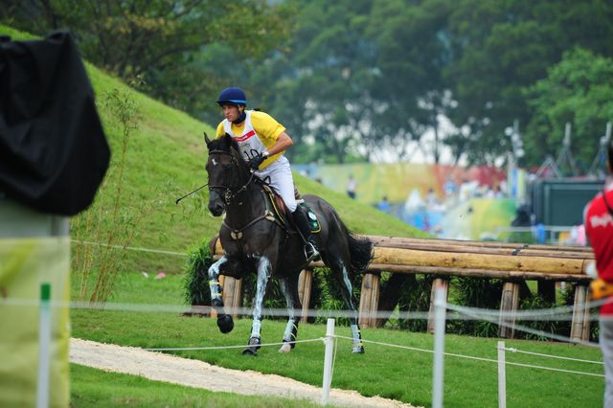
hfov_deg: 5.2
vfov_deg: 3.4
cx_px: 306
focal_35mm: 400
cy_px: 204
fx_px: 6807
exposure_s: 1/640
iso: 640
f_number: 5.6
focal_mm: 400
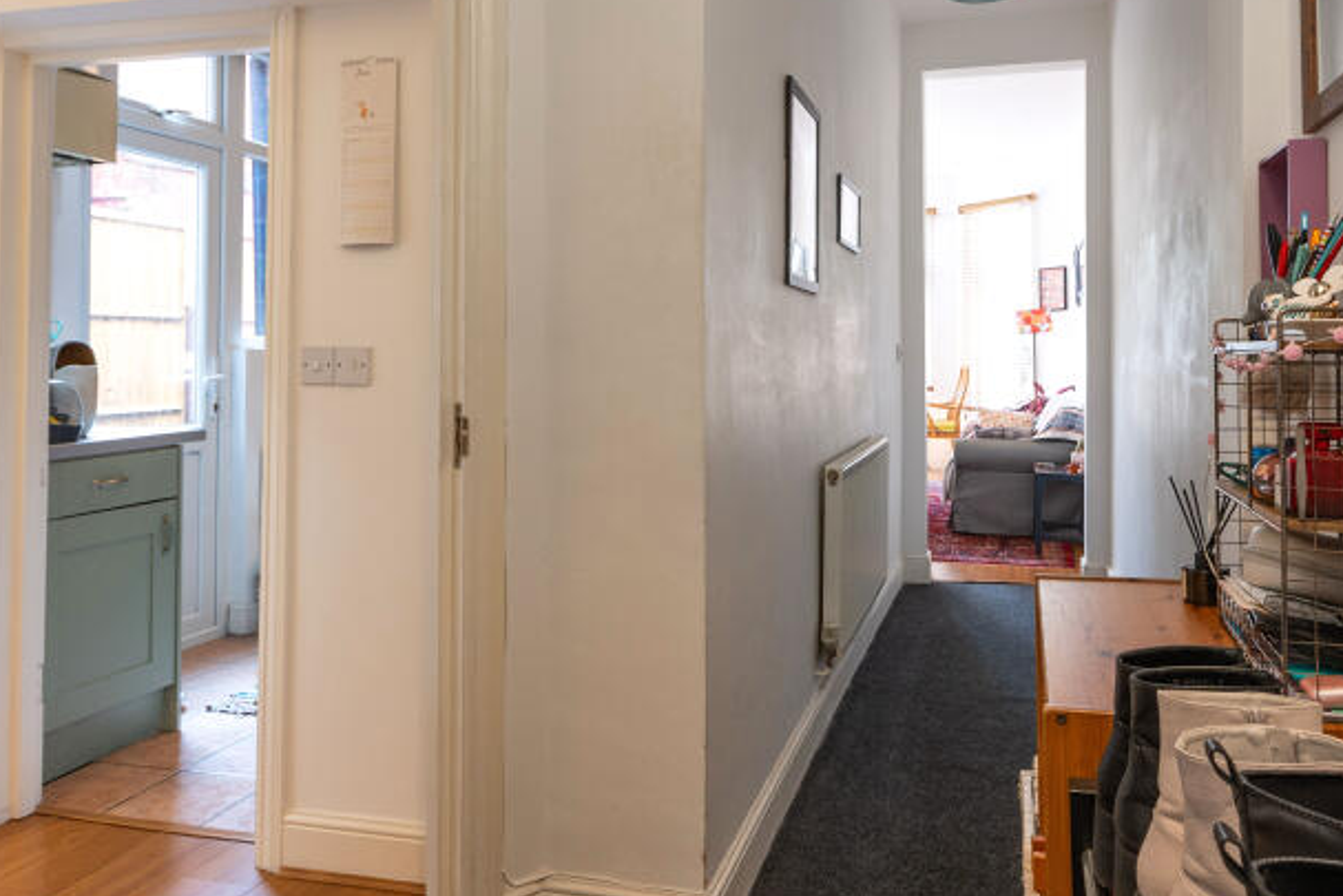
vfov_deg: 47.9
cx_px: 748
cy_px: 421
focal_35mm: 27
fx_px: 1007
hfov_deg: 67.2
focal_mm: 16
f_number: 8
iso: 320
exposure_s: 1/5
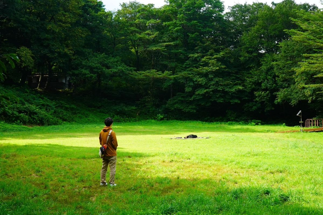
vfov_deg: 31.2
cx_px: 162
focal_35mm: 43
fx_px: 386
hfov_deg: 45.4
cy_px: 108
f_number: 14
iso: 3200
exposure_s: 1/800
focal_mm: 43
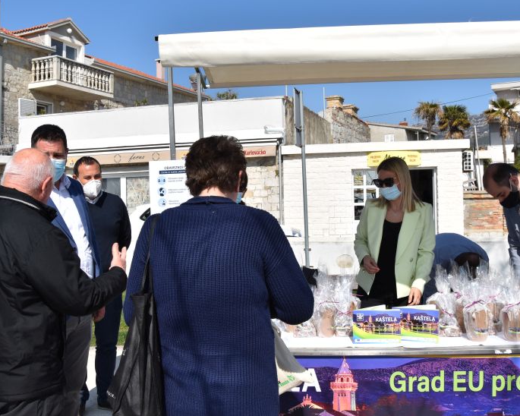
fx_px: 569
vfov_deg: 40.1
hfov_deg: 49.1
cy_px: 202
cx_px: 257
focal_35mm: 37
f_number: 11
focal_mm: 18
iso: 200
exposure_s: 1/500
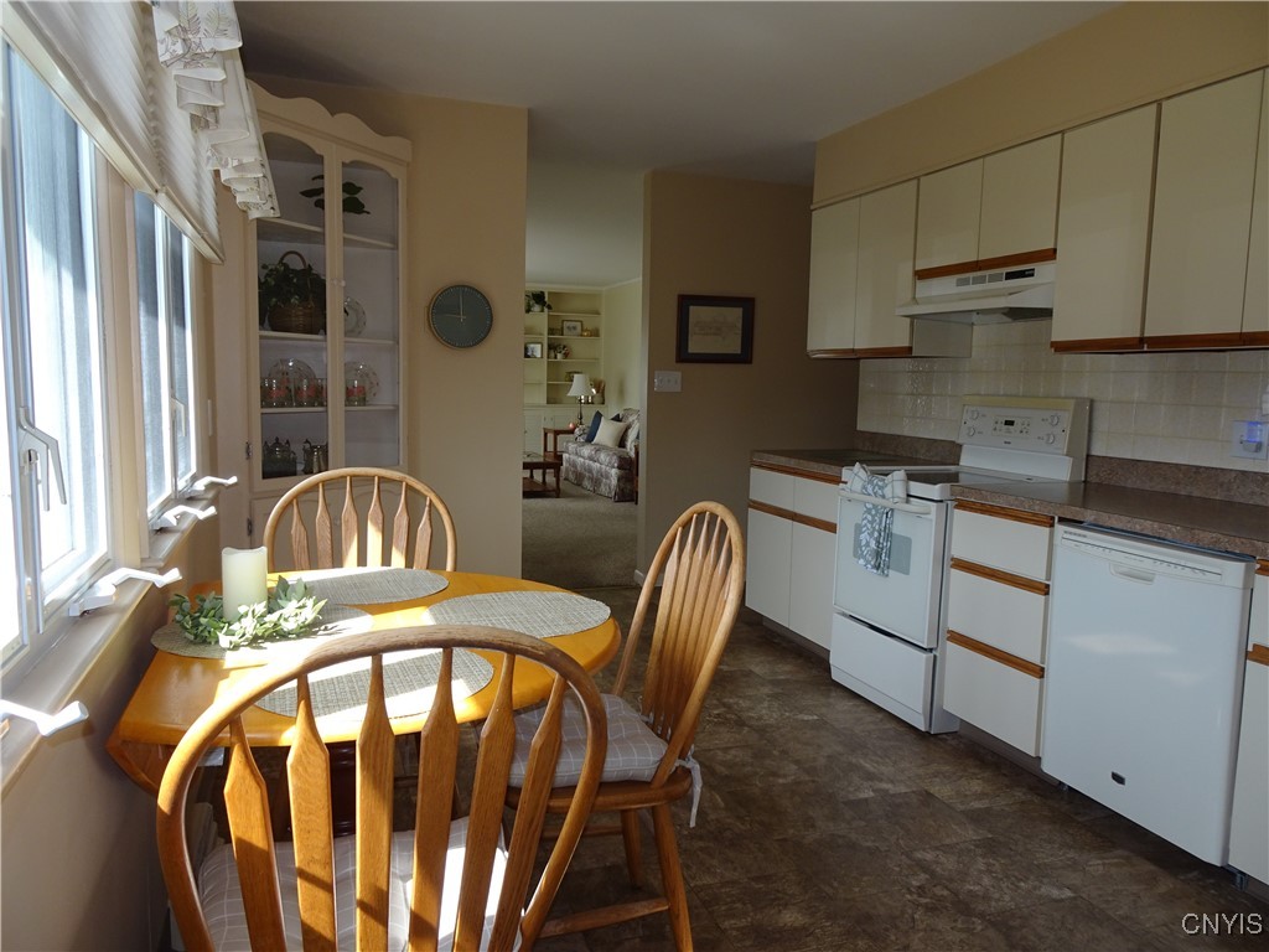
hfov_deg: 71.6
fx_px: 880
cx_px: 634
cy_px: 476
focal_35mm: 24
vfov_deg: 56.8
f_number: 3.5
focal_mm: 4.1
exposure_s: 1/50
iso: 80
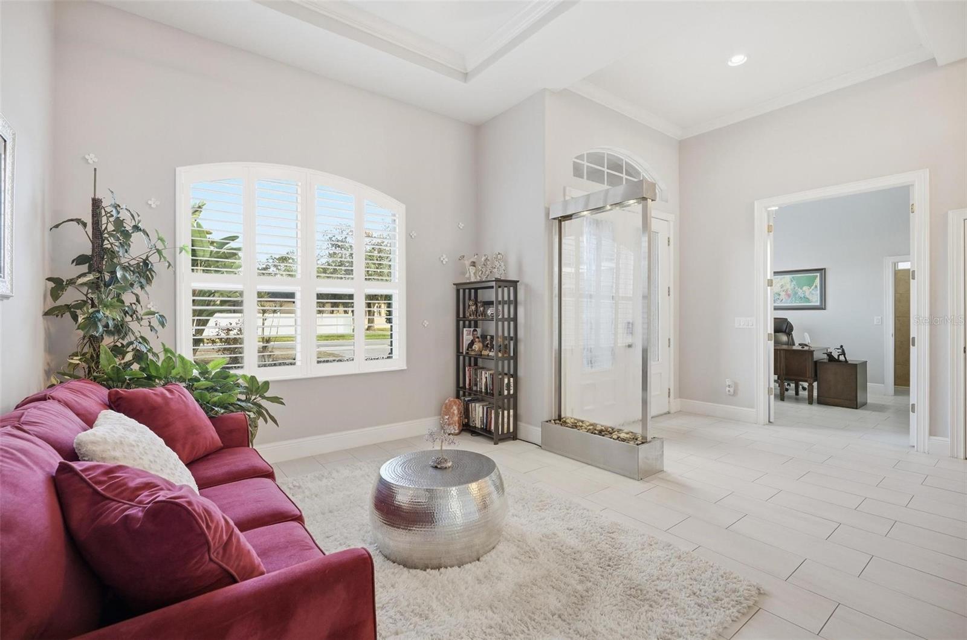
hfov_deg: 95.8
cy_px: 320
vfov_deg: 72.5
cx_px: 484
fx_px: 437
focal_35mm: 16
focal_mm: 16.3
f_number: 5.6
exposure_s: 1/50
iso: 100
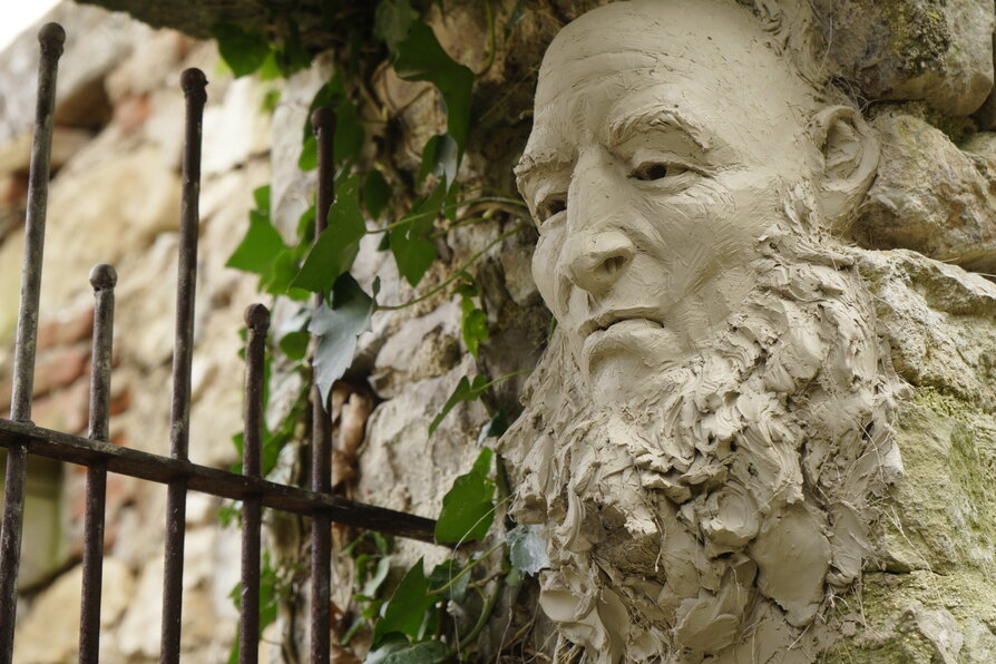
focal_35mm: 94
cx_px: 526
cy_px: 250
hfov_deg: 21.7
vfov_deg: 14.5
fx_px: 2600
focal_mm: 70
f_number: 5.6
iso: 400
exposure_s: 1/100
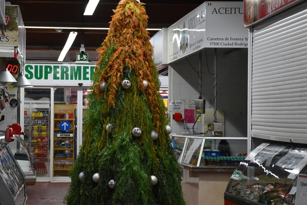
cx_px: 130
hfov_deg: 16.2
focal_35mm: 126
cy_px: 109
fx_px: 1075
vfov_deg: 10.9
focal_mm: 56
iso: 1100
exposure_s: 1/60
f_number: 4.8
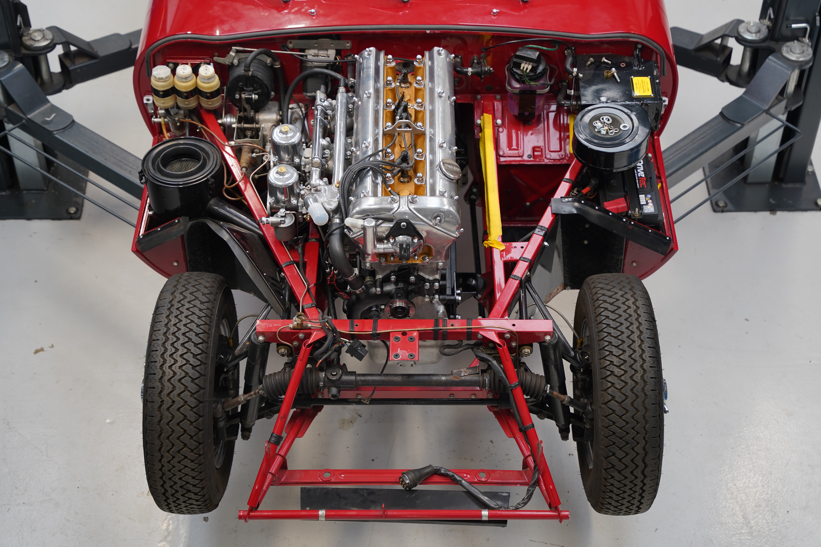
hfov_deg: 28.8
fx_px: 1596
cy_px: 274
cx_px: 410
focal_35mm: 70
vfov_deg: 19.5
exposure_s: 1/60
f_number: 3.2
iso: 250
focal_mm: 70
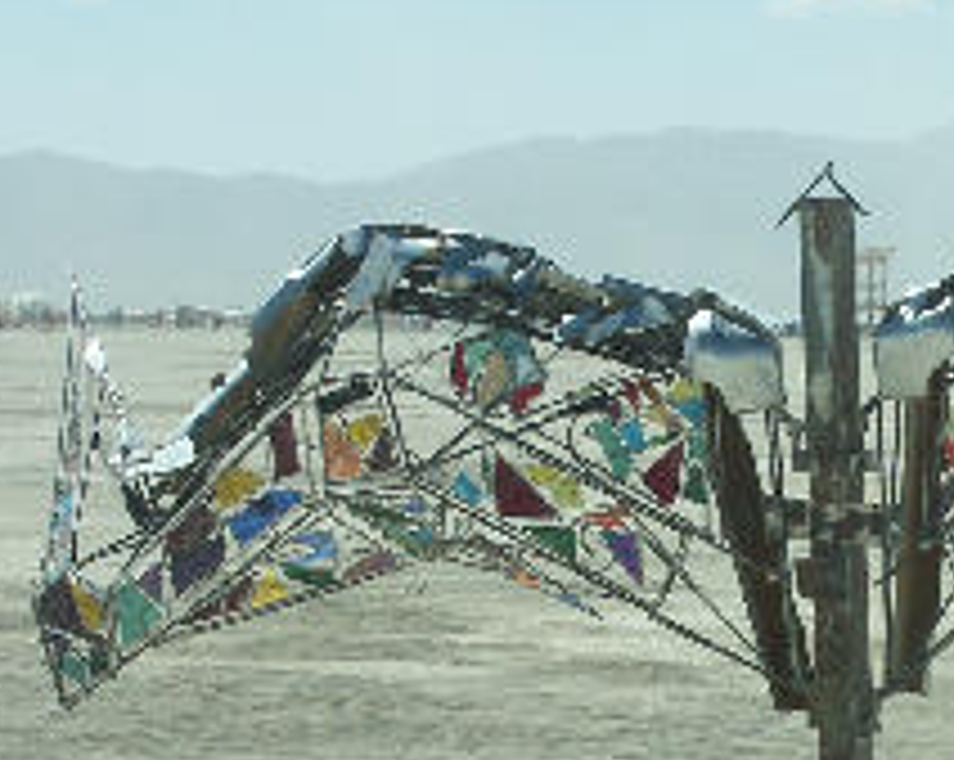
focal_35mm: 150
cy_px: 702
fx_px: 4229
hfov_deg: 12.8
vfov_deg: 10.2
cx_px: 875
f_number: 8
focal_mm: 15.19
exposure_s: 1/640
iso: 100
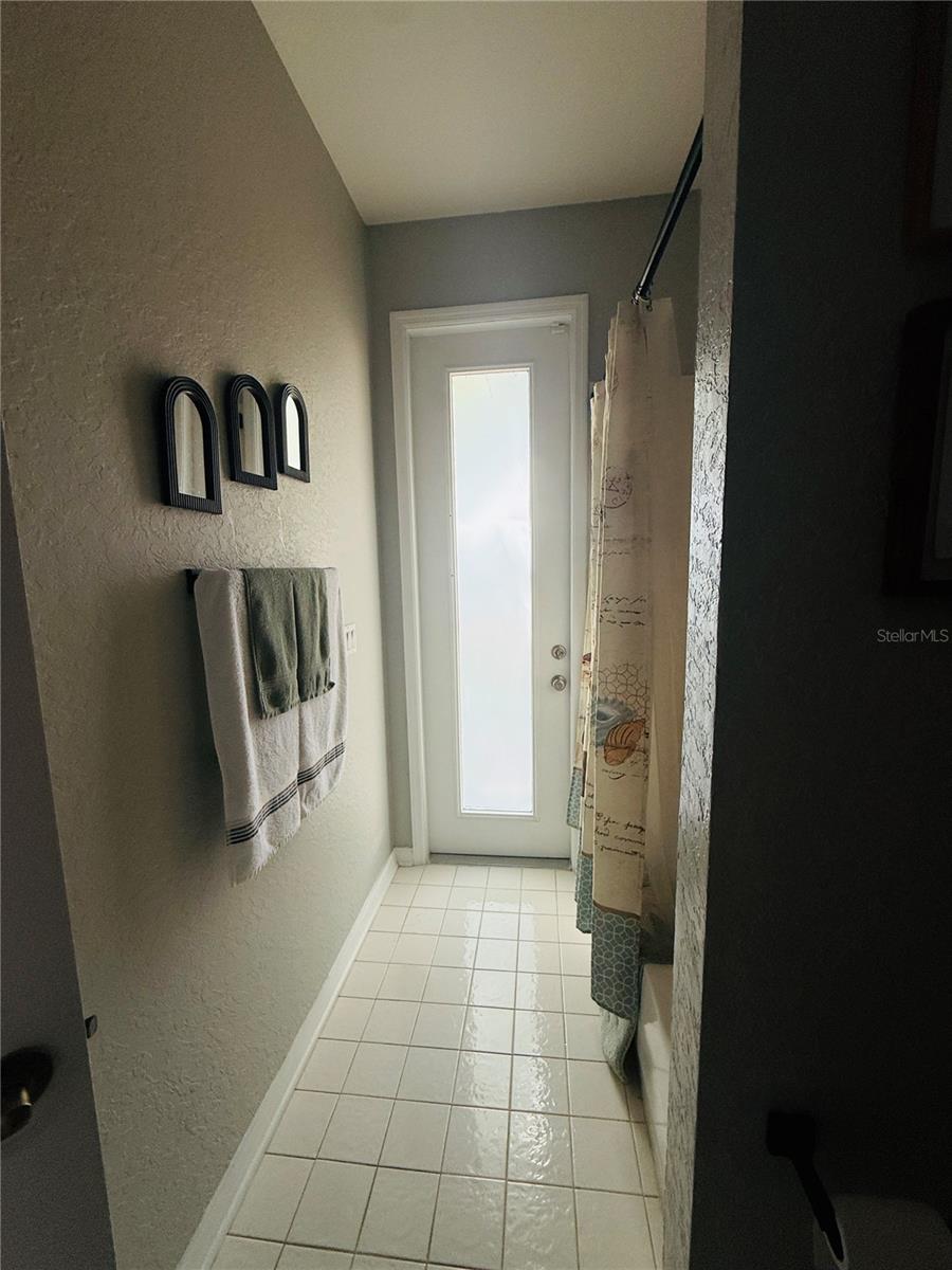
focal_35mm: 14
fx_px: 513
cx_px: 476
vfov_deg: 102.1
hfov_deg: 85.7
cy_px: 635
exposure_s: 1/99
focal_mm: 2.22
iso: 80
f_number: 2.2
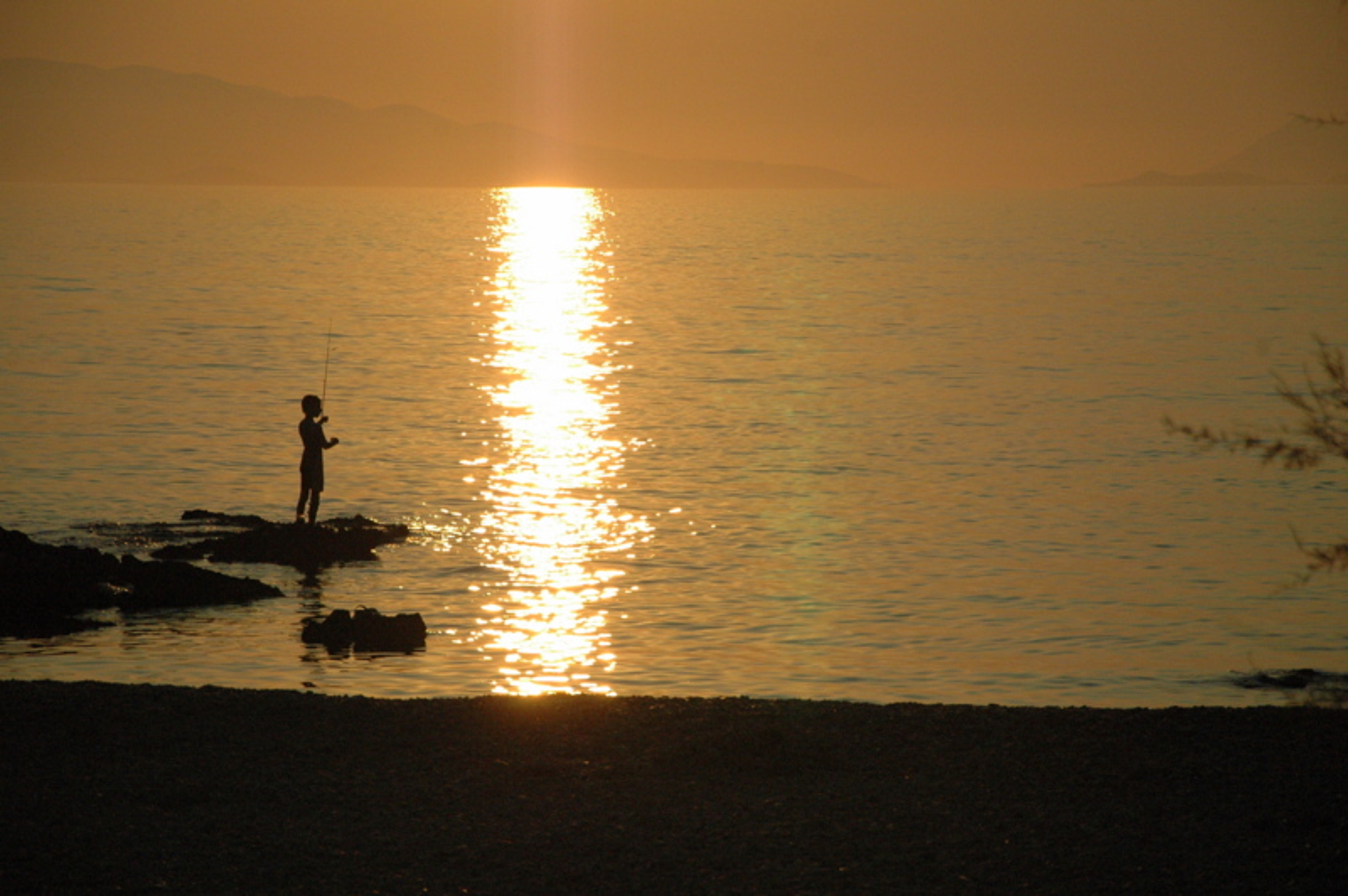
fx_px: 5893
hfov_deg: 13.1
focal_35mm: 158
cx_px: 674
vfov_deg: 8.7
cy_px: 448
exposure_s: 1/8000
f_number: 6.7
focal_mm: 105
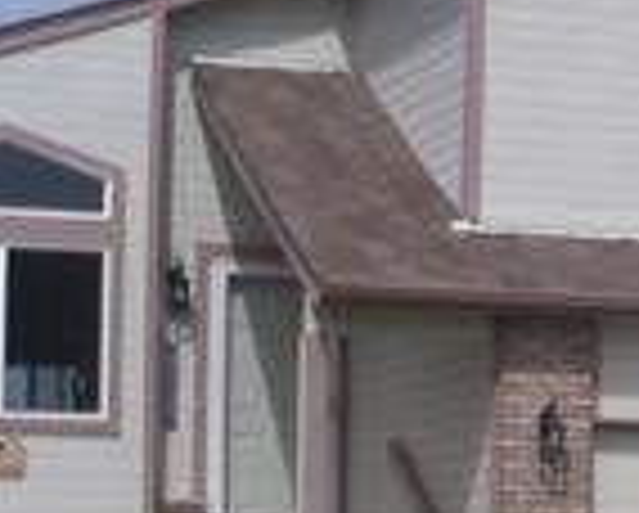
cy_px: 576
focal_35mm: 154
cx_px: 855
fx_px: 2916
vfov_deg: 9.9
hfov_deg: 12.1
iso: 64
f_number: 3.5
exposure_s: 1/1250
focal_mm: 6.2
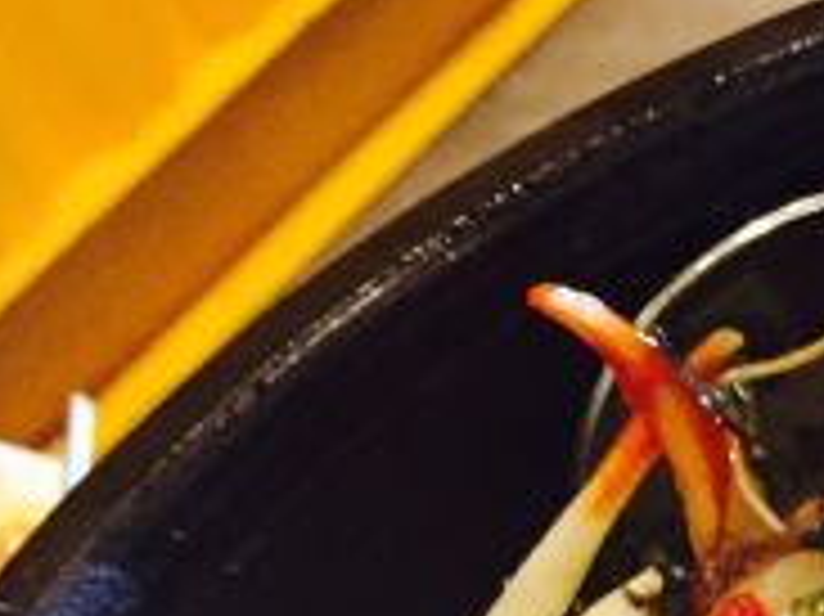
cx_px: 1274
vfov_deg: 12.3
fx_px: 2641
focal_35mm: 111
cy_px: 1095
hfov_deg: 16.1
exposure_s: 1/17
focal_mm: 4.15
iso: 320
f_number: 2.2
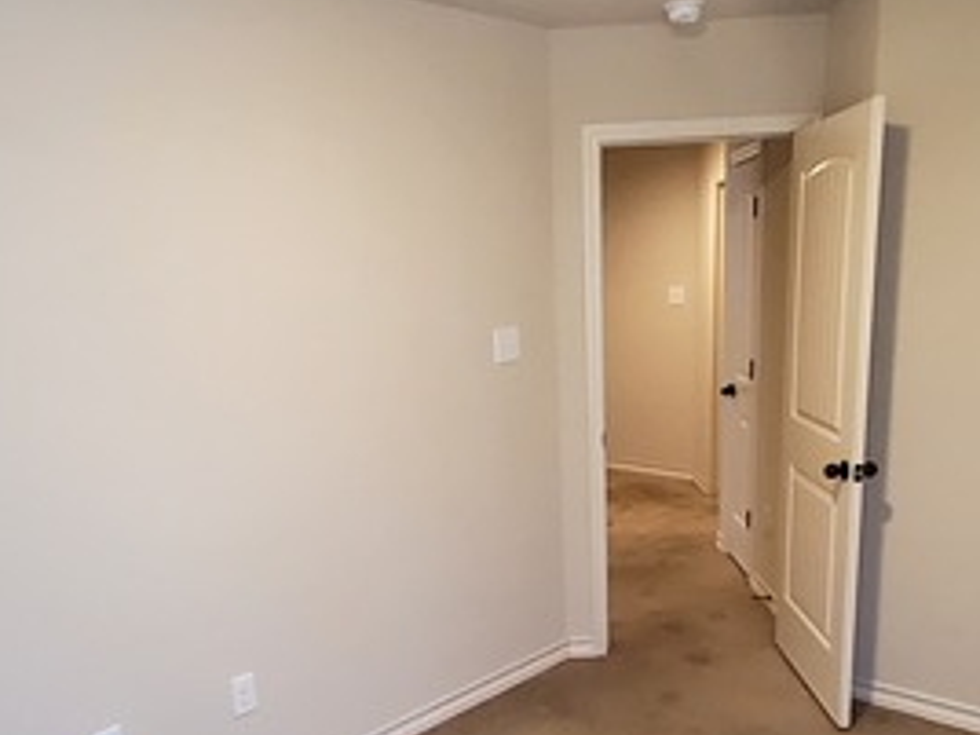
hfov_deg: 58.3
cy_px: 497
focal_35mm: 31
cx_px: 516
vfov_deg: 44.7
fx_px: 878
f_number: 2.2
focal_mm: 1.13
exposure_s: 1/30
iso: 320
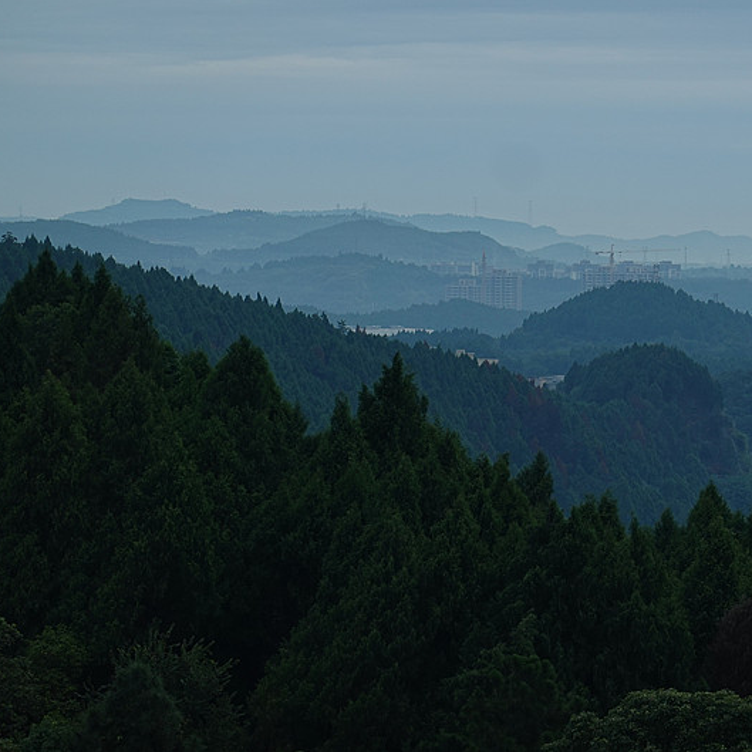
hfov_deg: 6.8
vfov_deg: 6.8
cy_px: 375
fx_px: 6317
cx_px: 560
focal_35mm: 257
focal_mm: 72
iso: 125
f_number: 5.6
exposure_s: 1/320
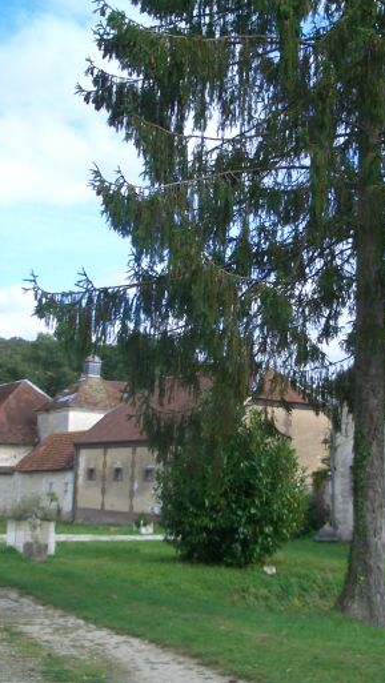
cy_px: 338
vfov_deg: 39.8
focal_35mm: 52
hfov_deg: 23.0
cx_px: 242
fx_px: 943
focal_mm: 5.8
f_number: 4.3
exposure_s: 1/320
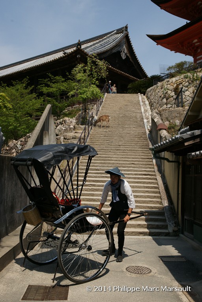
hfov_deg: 33.4
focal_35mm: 40
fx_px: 337
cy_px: 151
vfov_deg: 48.5
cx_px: 101
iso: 400
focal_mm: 40
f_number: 11
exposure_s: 1/640
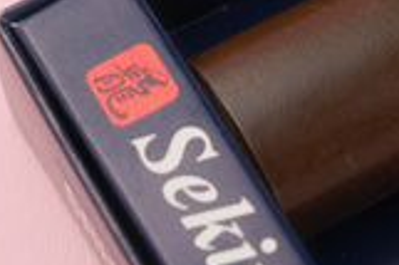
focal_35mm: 232
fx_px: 2569
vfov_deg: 5.9
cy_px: 168
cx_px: 364
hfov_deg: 8.8
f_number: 5.6
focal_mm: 55
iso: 400
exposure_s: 1/125
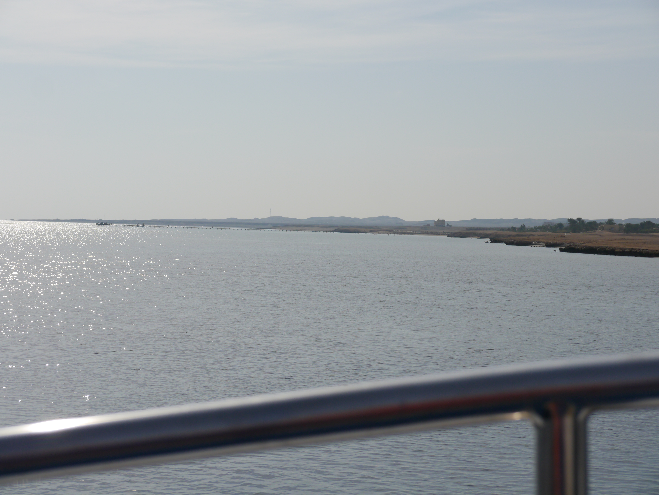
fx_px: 1599
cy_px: 248
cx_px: 330
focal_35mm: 84
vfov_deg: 17.6
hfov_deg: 23.3
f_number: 9
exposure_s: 1/1300
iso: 160
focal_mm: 42
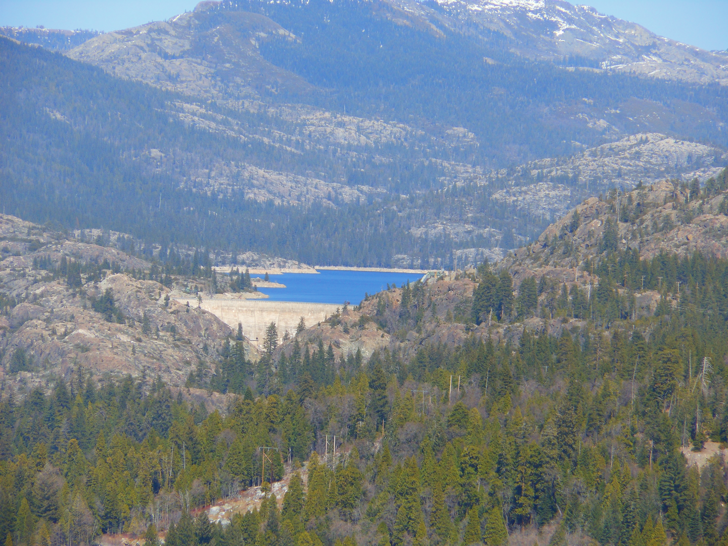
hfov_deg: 10.1
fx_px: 4122
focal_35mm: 196
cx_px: 364
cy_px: 273
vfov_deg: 7.6
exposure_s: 1/400
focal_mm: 35
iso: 80
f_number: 5.6
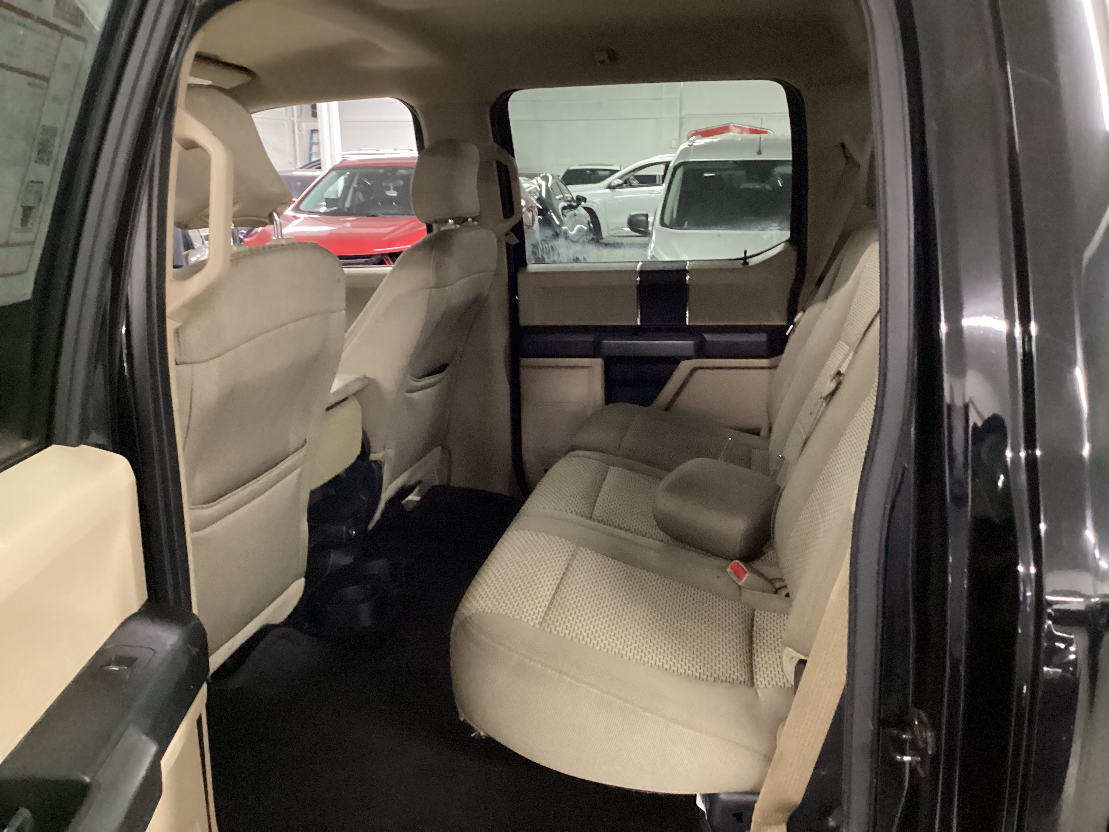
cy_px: 416
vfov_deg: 45.4
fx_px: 993
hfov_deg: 58.4
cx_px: 554
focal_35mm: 31
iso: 640
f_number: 2.4
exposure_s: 1/20
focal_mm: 3.3
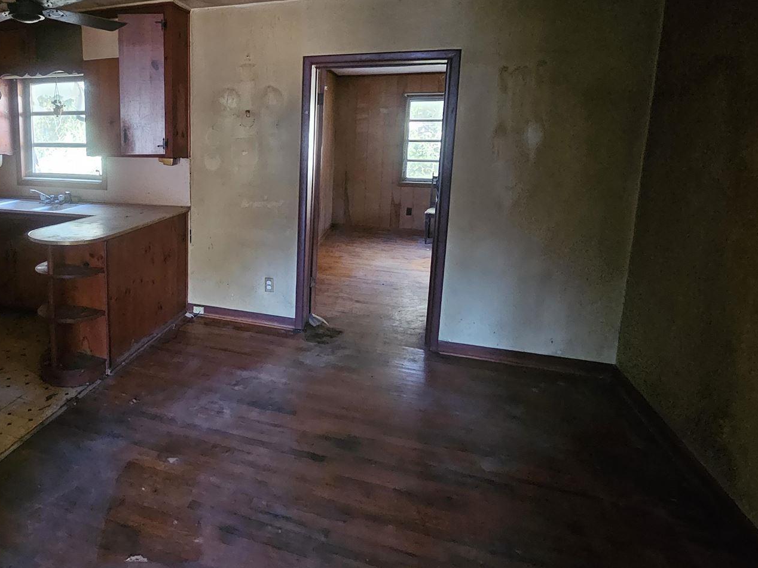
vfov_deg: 62.5
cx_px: 201
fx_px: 460
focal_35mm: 21
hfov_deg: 74.1
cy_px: 209
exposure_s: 1/24
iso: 1250
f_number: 2.2
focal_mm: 2.2
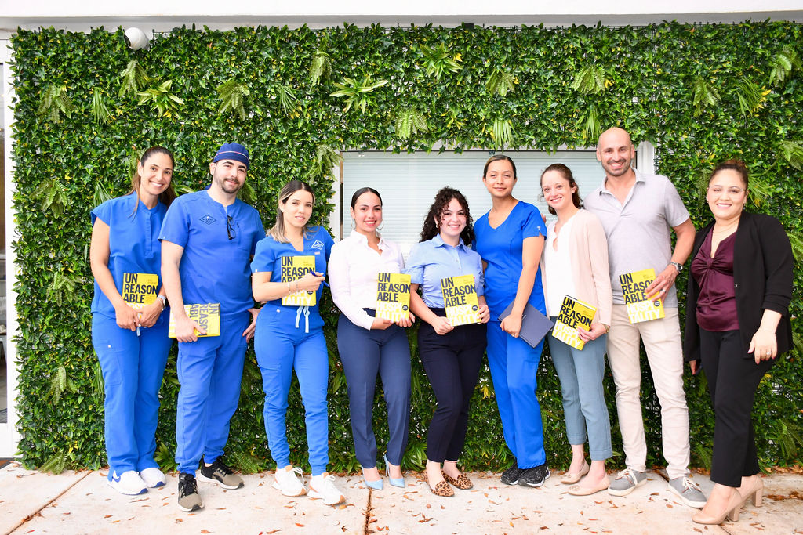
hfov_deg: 57.2
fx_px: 736
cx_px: 402
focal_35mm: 33
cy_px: 268
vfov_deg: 40.0
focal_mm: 22
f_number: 4.5
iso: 320
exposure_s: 1/200
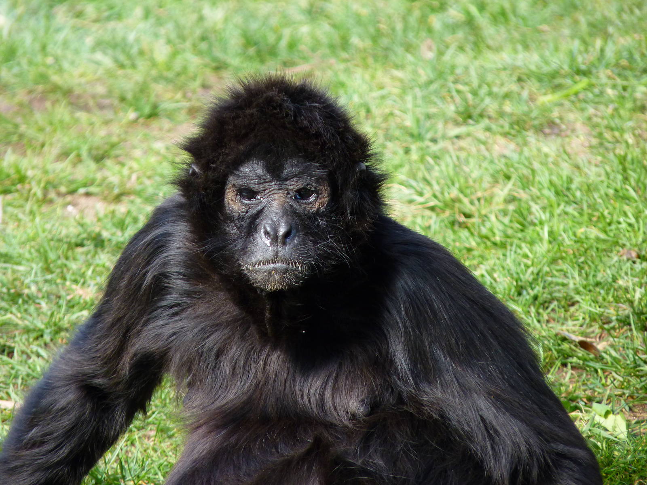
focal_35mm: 486
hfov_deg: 4.1
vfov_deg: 3.1
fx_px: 9084
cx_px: 324
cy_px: 242
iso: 200
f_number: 4.4
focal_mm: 86.4
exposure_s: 1/100
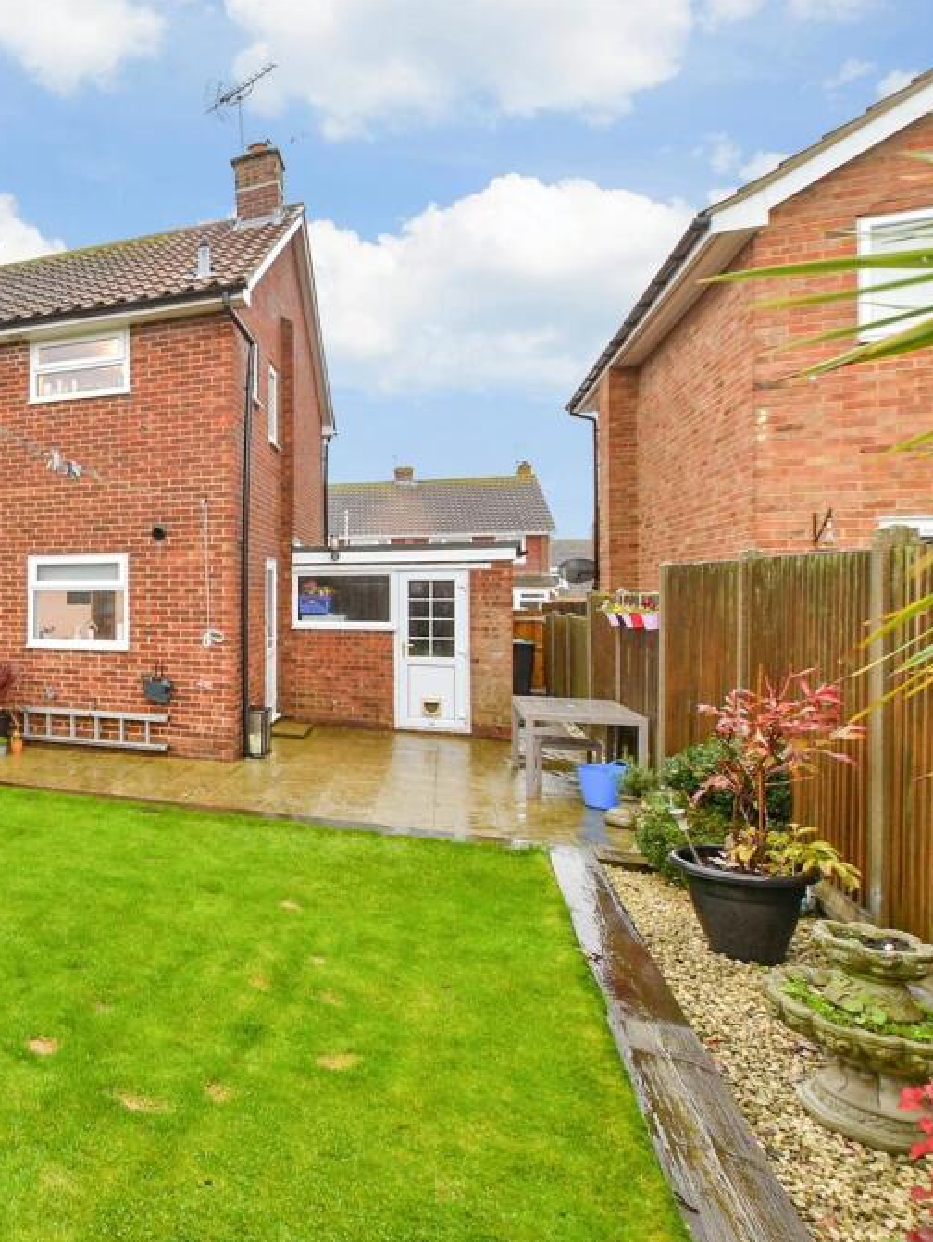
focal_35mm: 22
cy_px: 628
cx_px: 7
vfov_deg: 76.4
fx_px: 790
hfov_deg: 50.1
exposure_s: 1/6
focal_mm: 10
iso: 160
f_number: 6.3
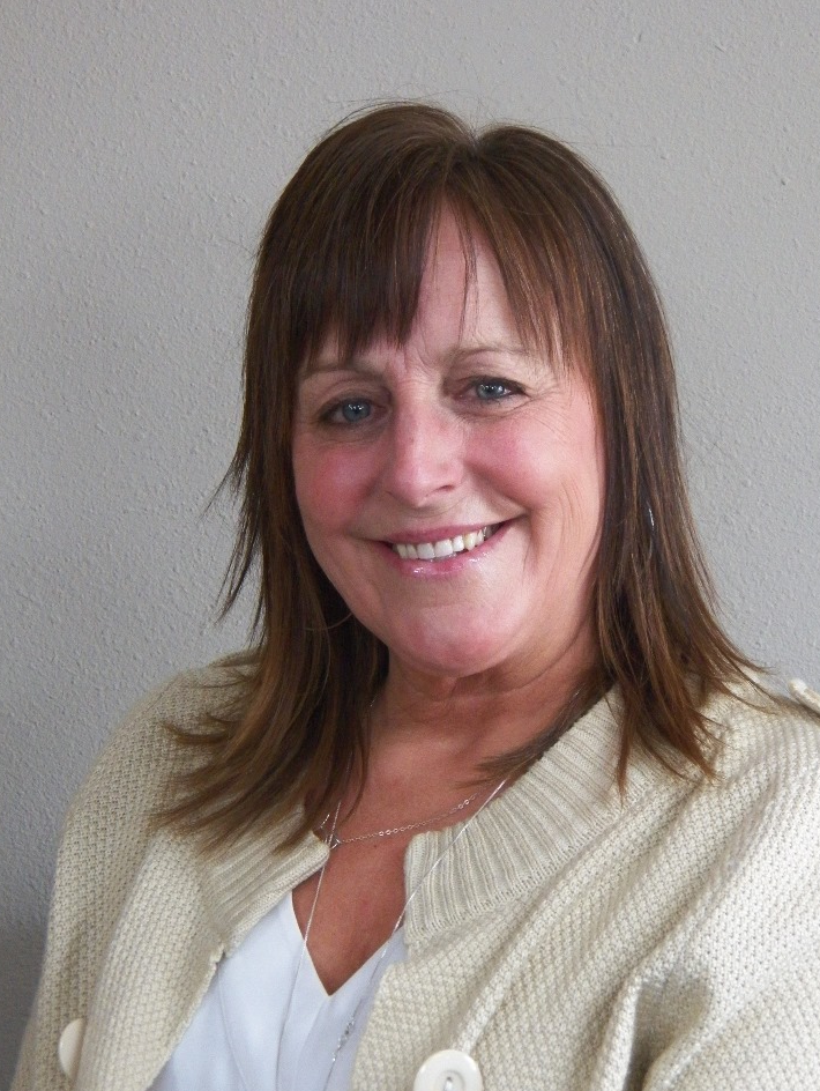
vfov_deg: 21.3
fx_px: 2901
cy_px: 533
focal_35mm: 92
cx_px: 430
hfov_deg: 16.1
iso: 500
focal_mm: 15.2
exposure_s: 1/40
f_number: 3.6
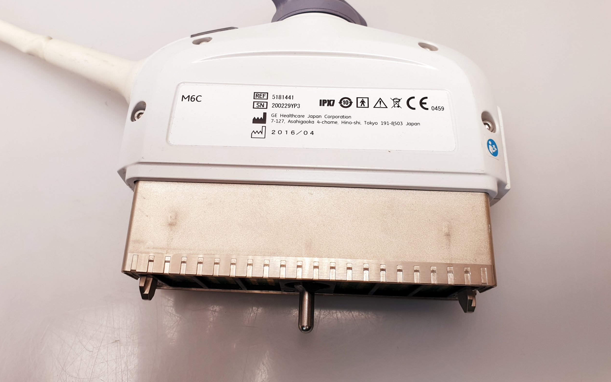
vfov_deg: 44.5
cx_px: 305
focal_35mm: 28
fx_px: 466
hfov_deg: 66.5
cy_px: 169
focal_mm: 4.3
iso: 50
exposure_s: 1/50
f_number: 2.4
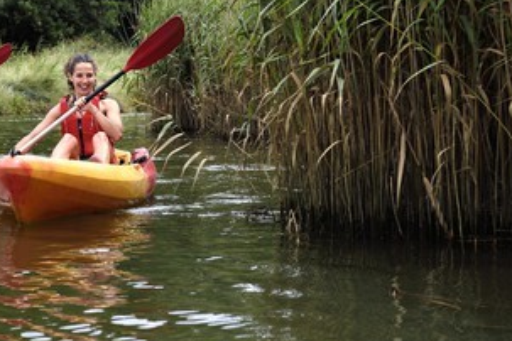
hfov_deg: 21.0
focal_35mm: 97
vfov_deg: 14.1
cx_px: 181
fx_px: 1379
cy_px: 116
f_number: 8
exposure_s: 1/320
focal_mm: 70
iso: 200
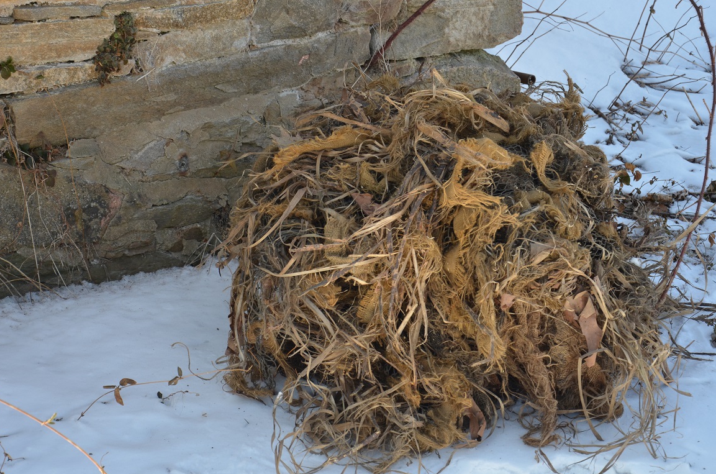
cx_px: 374
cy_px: 223
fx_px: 1845
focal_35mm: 93
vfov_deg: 14.6
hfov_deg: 22.0
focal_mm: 58
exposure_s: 1/160
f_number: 6.3
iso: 200
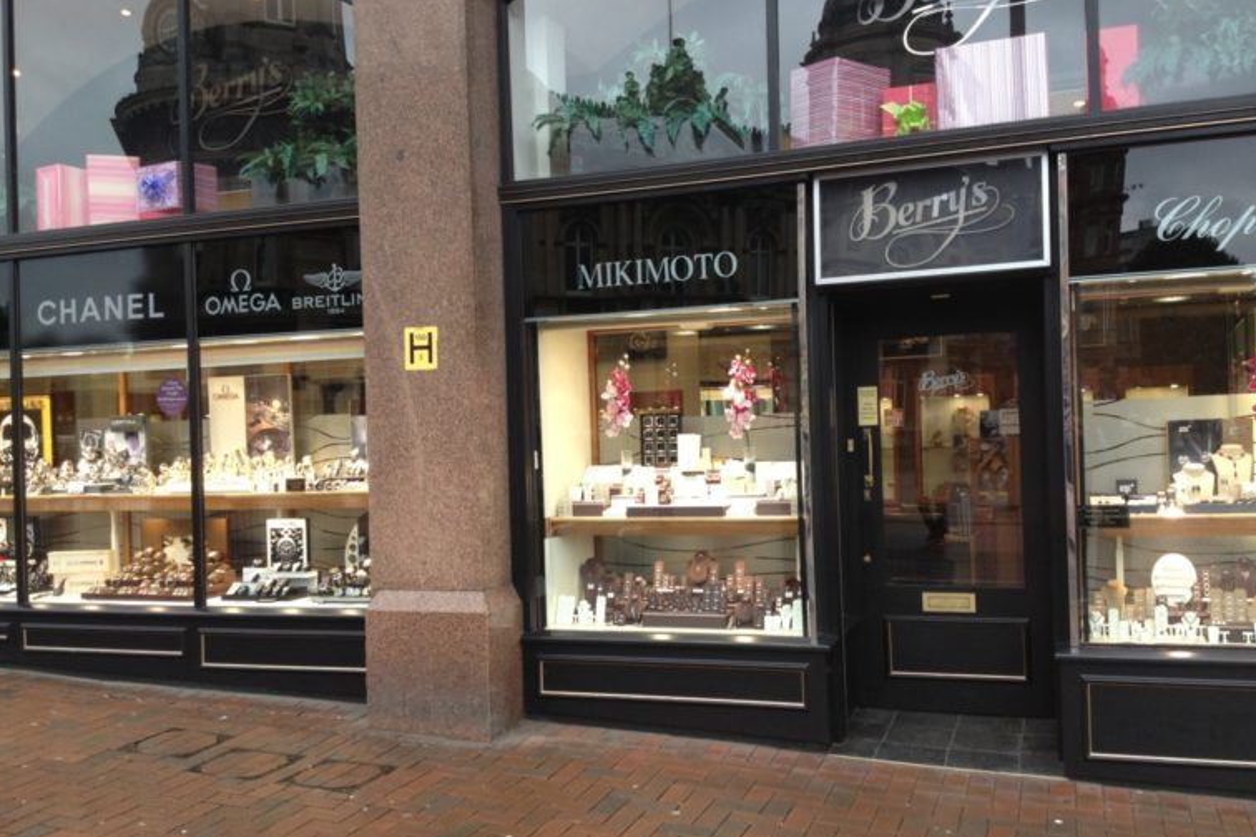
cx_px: 625
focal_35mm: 37
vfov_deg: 35.9
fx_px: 1291
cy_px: 437
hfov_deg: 51.9
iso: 50
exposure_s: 1/120
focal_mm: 4.28
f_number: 2.4
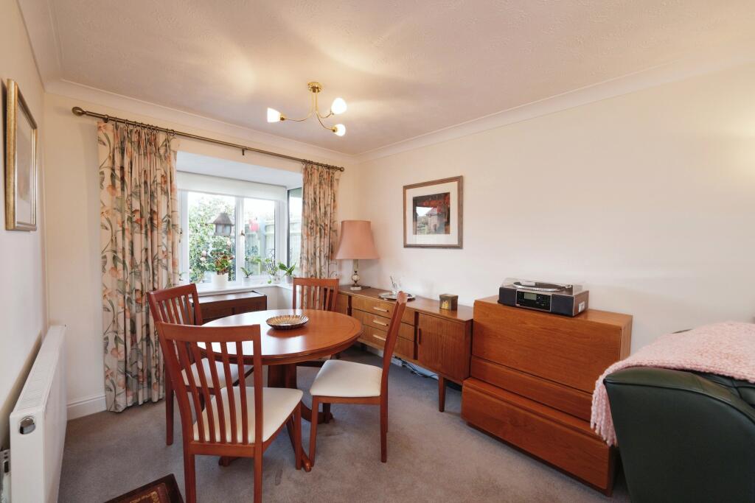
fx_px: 294
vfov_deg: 81.2
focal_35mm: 14
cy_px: 252
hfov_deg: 104.2
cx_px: 378
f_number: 7.1
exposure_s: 1/15
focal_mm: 14
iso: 200
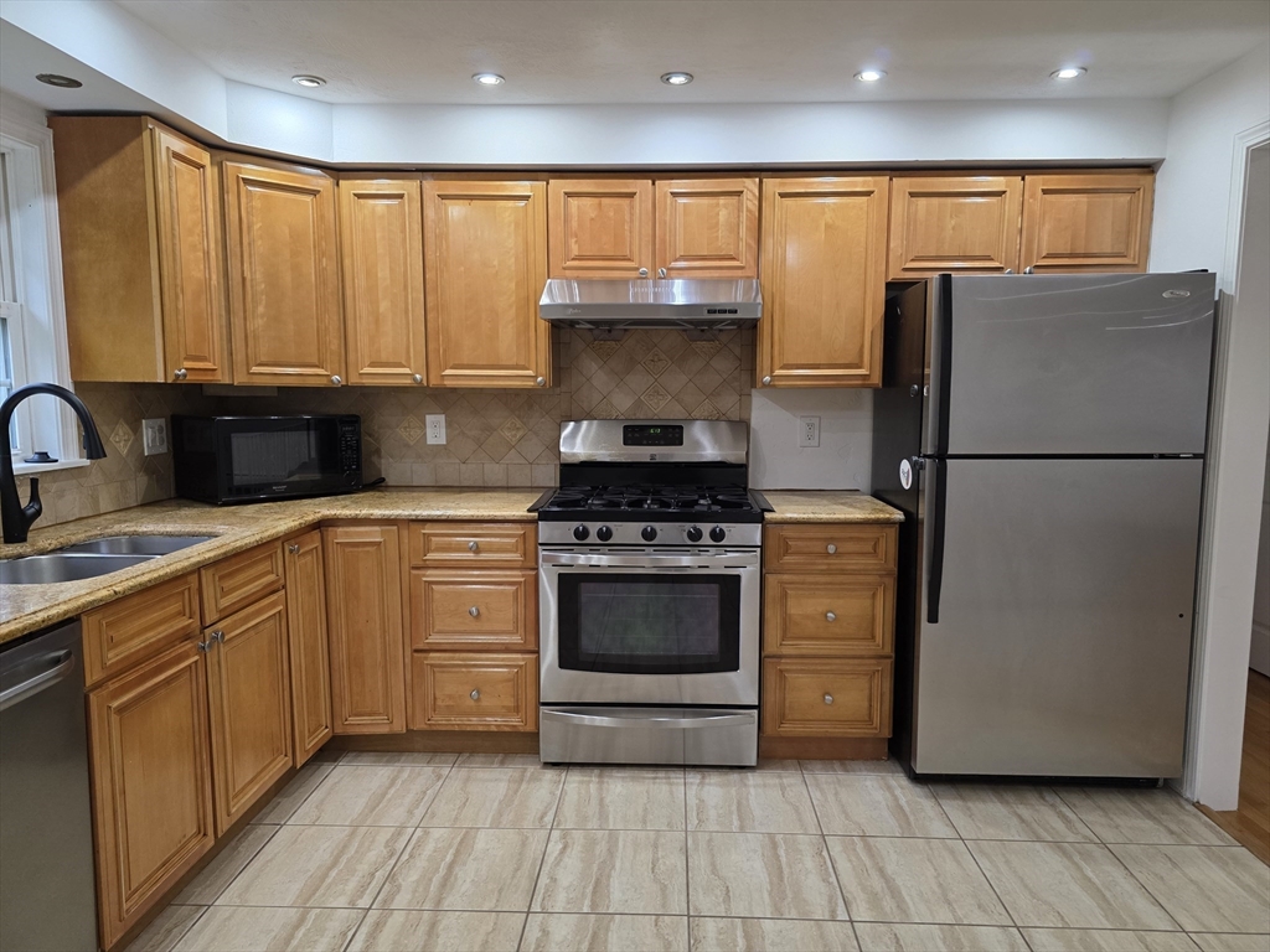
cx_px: 635
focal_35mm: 23
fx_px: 844
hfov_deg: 73.9
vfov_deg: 58.9
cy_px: 476
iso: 200
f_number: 1.7
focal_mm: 6.3
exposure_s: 1/120
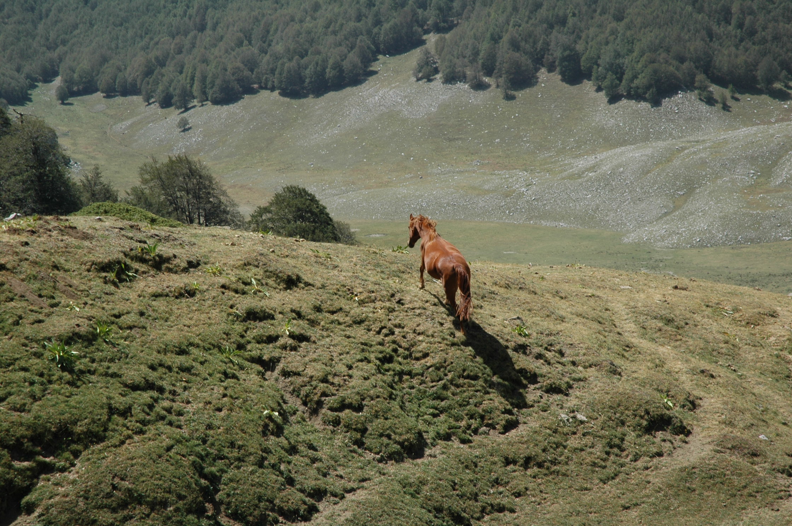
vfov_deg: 13.0
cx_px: 396
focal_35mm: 105
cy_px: 263
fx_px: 2307
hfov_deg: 19.5
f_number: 9
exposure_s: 1/320
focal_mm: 70
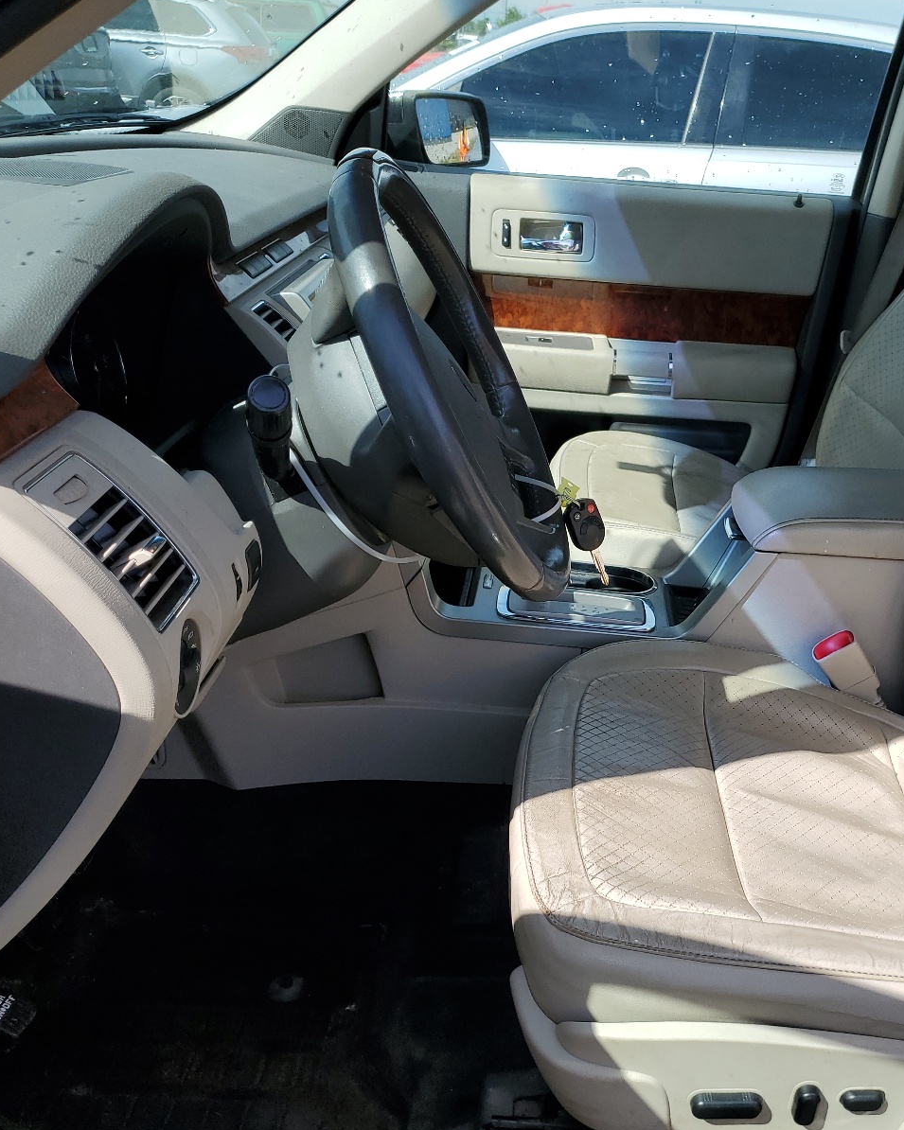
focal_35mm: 34
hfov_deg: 42.3
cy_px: 566
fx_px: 1137
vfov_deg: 52.8
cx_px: 657
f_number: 1.5
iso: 50
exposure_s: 1/2000
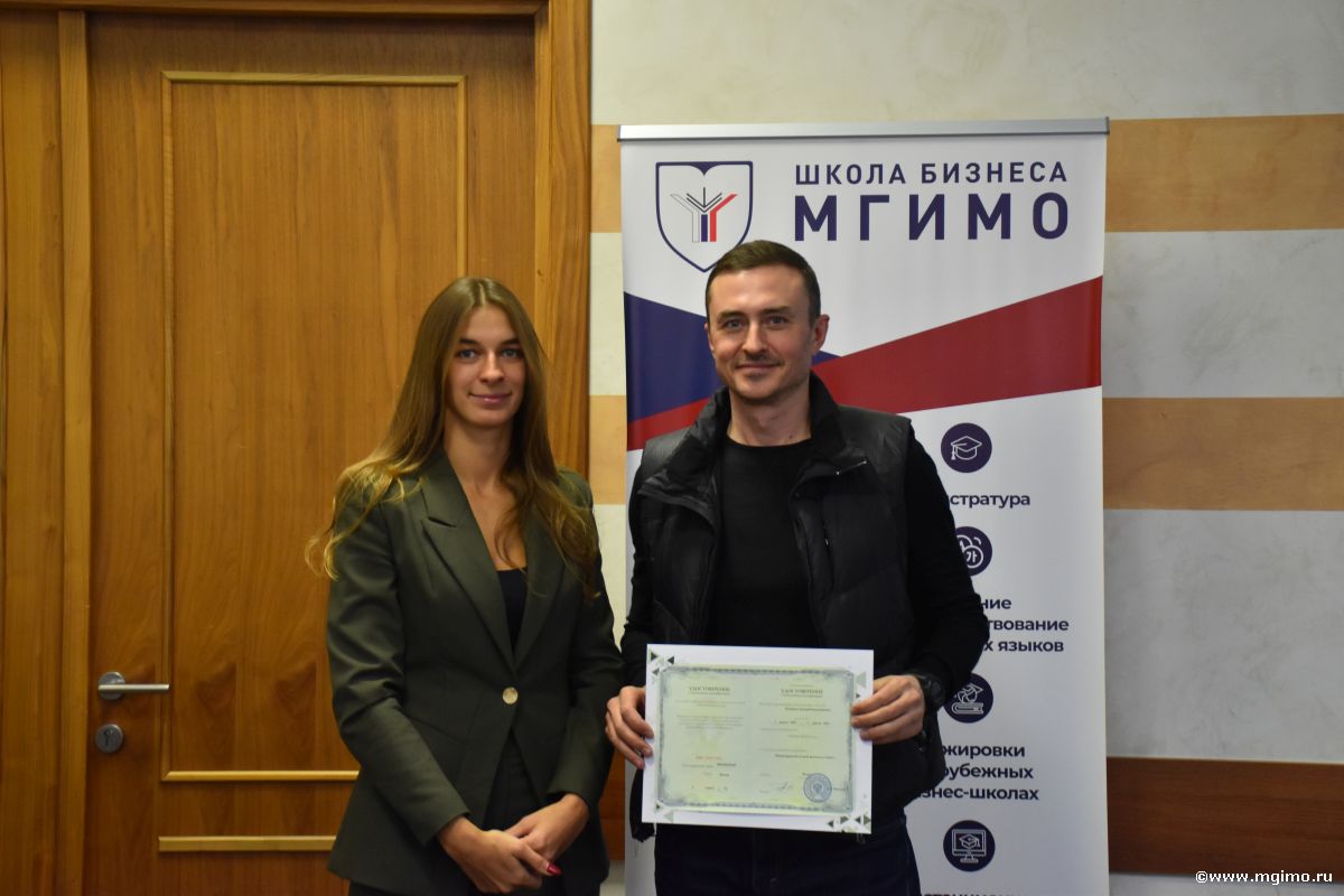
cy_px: 448
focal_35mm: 63
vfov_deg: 21.6
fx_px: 2352
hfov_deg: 31.9
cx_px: 672
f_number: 4.5
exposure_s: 1/125
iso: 1250
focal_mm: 42
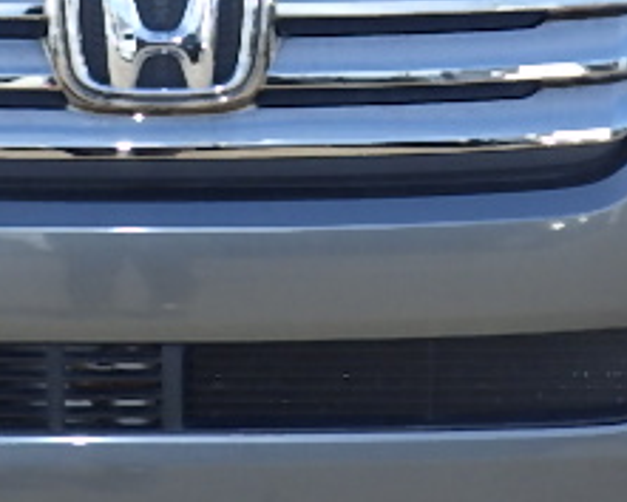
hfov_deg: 12.5
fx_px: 2859
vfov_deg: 9.9
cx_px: 156
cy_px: -62
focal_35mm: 154
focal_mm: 6.1
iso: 125
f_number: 4.6
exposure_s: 1/250
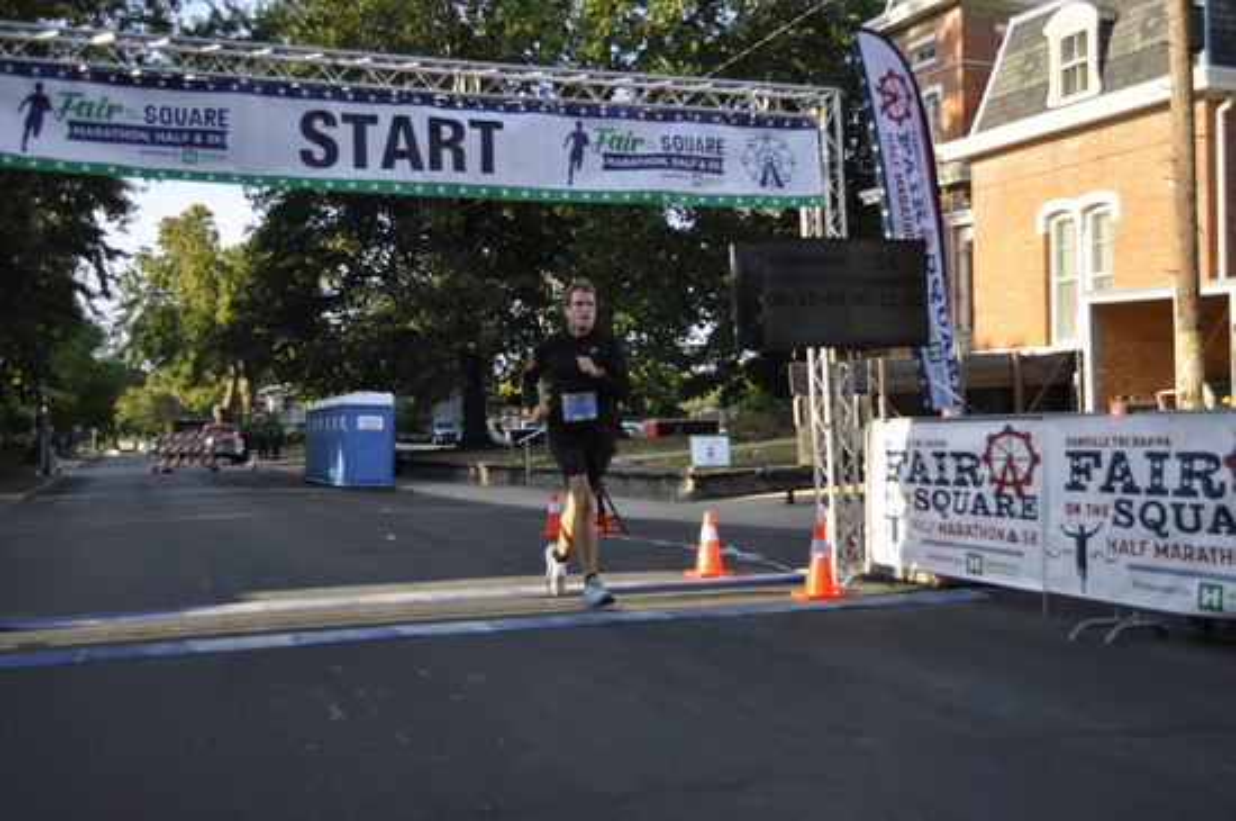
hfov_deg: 53.2
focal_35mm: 36
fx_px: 1234
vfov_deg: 36.8
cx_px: 618
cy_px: 410
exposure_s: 1/640
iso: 320
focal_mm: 24
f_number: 4
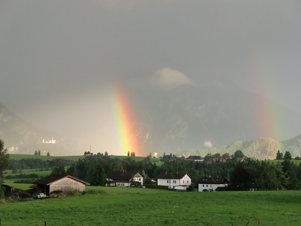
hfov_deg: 22.0
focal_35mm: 89
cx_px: 150
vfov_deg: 16.6
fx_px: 774
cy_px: 113
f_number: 4.8
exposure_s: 1/80
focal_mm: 16
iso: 400
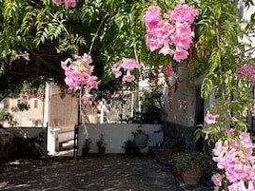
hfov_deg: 58.3
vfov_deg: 45.4
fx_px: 228
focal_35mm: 31
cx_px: 120
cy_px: 106
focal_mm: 1.57
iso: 32
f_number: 1.8
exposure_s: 1/779
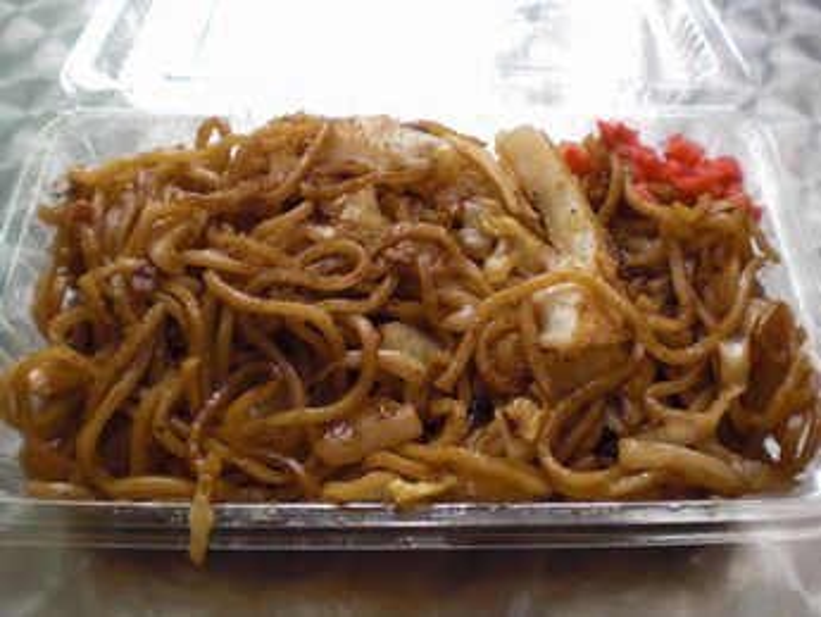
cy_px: 308
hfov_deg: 49.0
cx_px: 410
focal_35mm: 38
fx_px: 902
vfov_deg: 37.7
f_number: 3.1
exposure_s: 1/100
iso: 100
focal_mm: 6.3
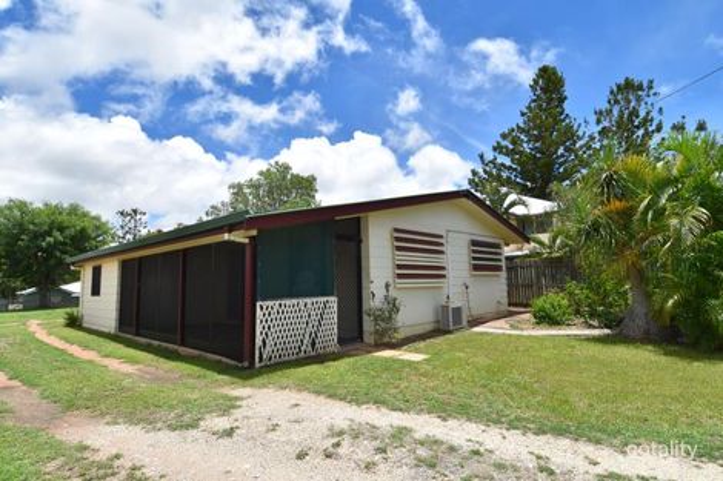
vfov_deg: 67.3
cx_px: 362
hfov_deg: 90.0
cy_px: 240
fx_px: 361
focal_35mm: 18
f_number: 13
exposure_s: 1/200
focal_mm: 12
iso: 100
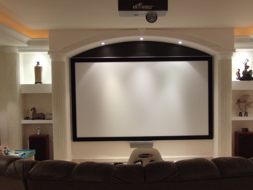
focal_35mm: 50
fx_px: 365
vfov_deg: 29.0
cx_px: 141
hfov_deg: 38.1
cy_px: 118
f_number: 3.6
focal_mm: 6.42
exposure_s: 1/30
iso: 400
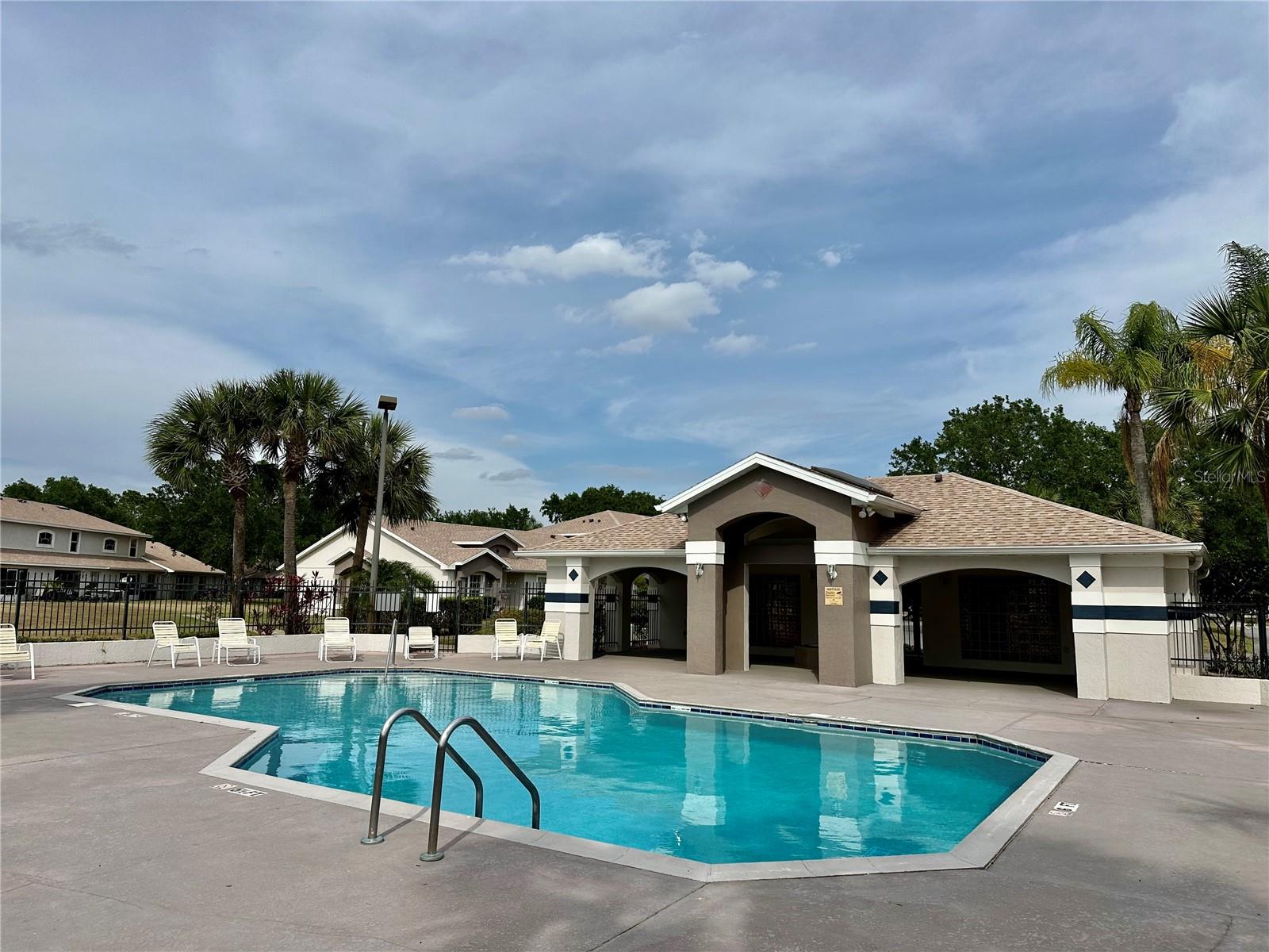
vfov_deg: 56.8
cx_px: 634
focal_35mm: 24
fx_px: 880
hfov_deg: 71.6
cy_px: 476
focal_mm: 6.86
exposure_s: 1/7576
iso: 80
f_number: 1.78
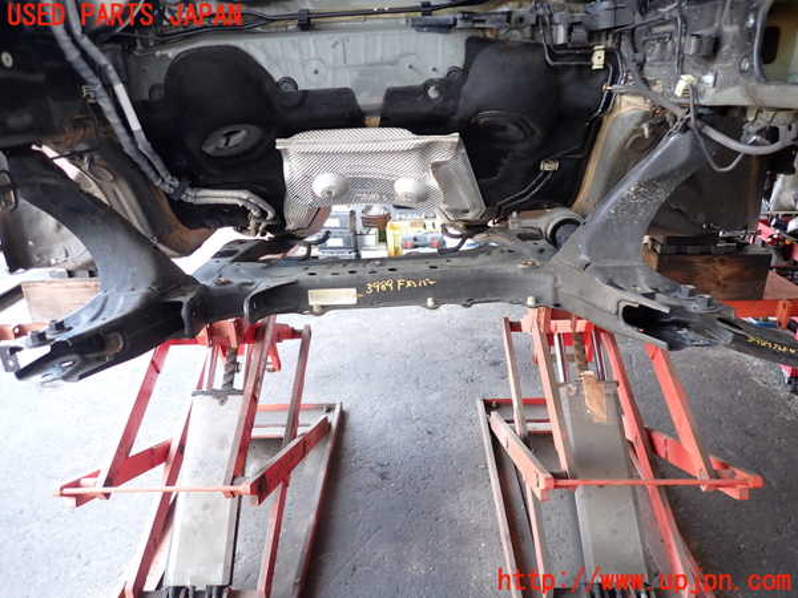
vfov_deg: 54.9
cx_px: 399
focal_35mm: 25
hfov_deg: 69.4
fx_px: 576
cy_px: 299
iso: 200
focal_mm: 4.5
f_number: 2
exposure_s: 1/40
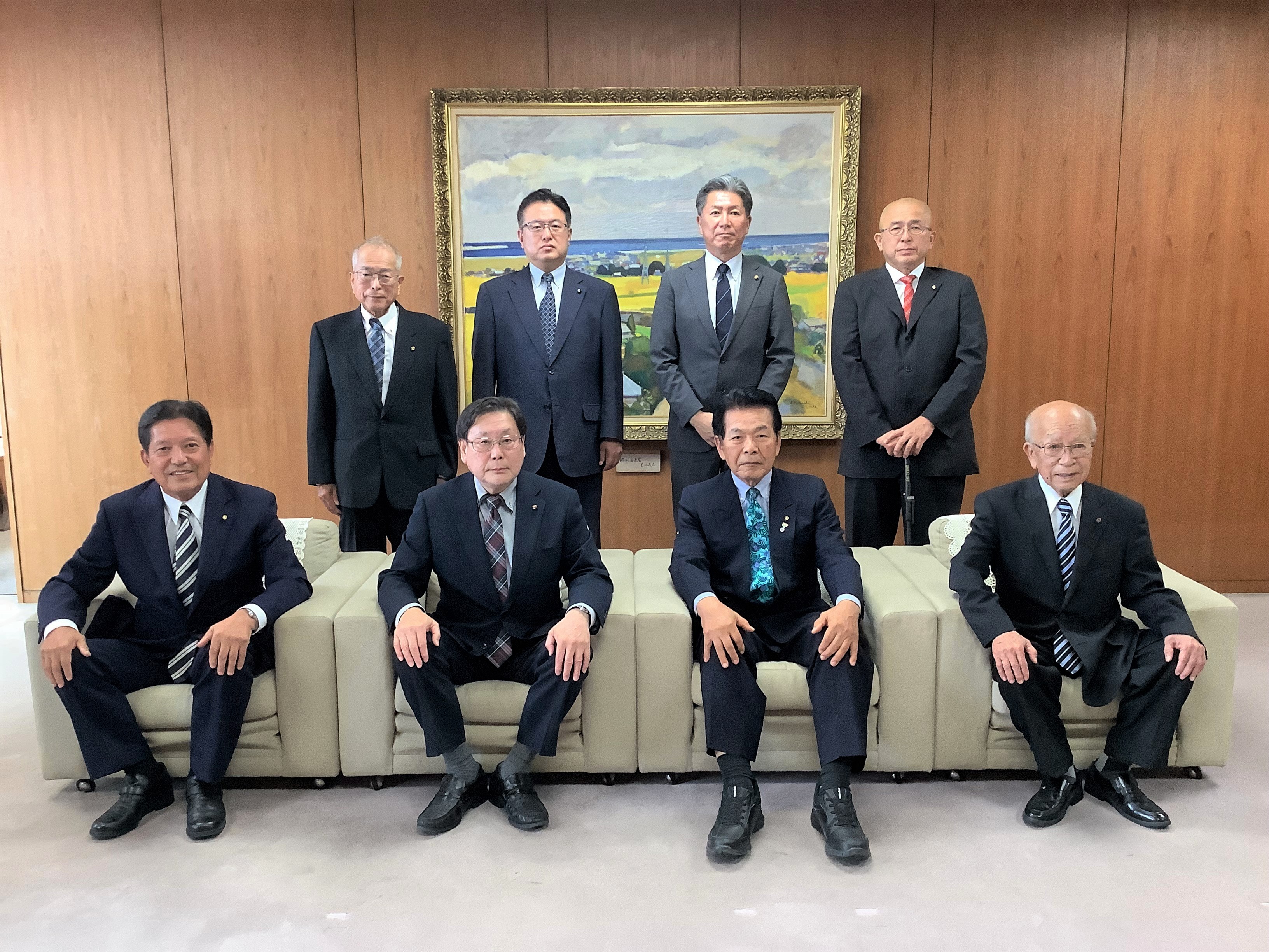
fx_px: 1136
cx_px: 634
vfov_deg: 45.4
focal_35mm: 31
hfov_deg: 58.4
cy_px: 476
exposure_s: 1/60
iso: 250
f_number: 2.4
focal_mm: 3.3
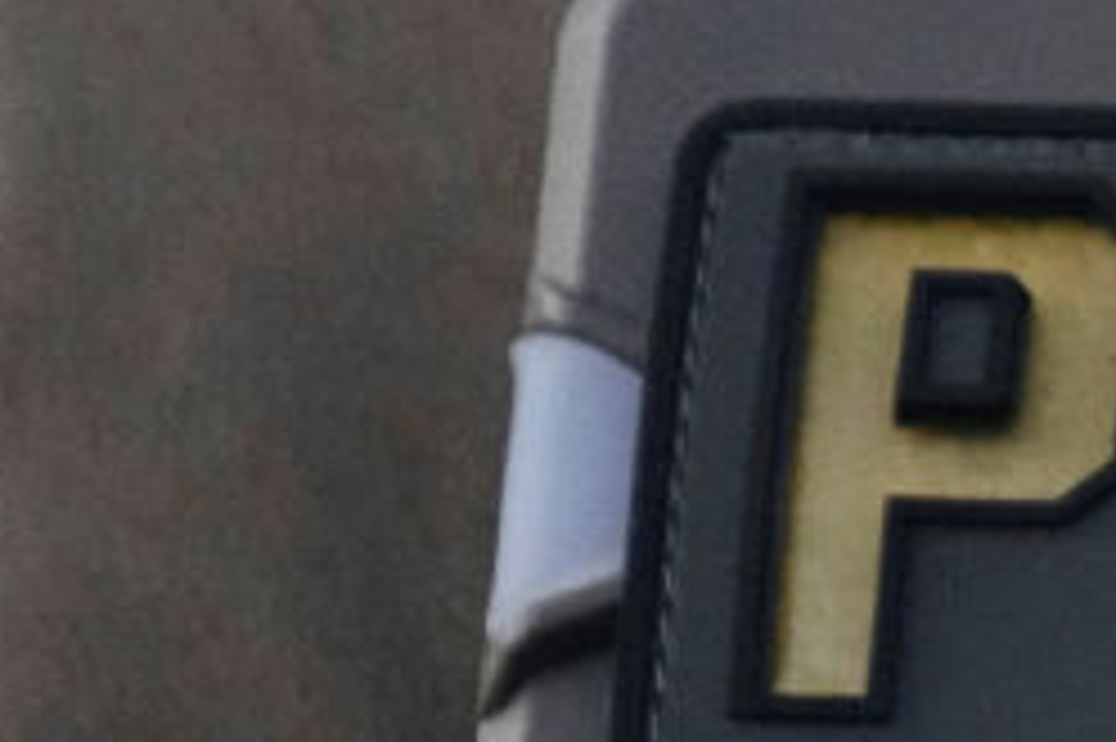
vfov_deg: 2.7
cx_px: 2531
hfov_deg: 4.1
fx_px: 15396
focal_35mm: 497
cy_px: 1738
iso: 3200
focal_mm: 70
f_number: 2.8
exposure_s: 1/4000
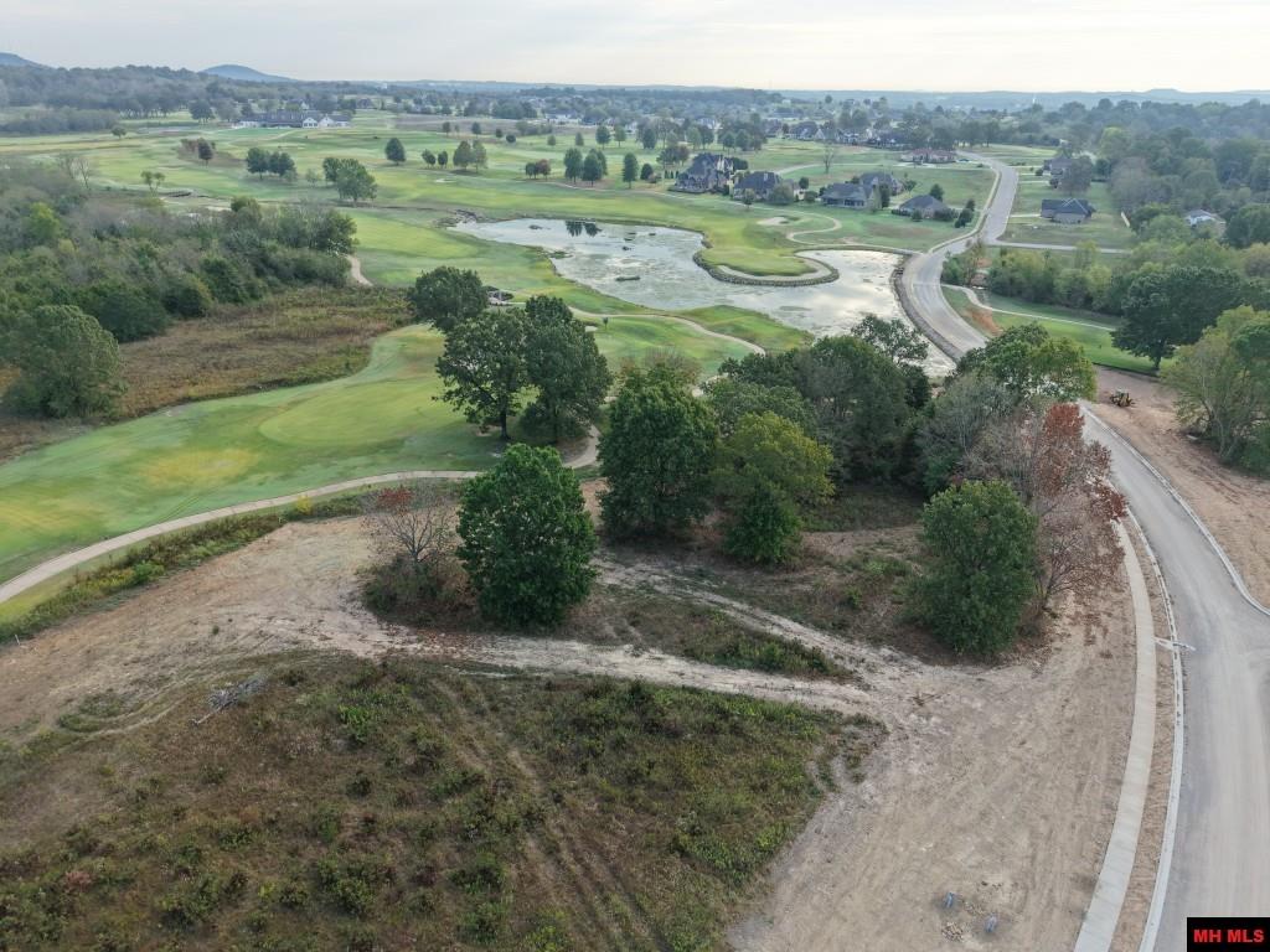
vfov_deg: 56.8
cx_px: 635
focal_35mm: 24
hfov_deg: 71.6
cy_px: 476
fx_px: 881
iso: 400
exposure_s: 1/1000
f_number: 1.8
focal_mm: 8.67
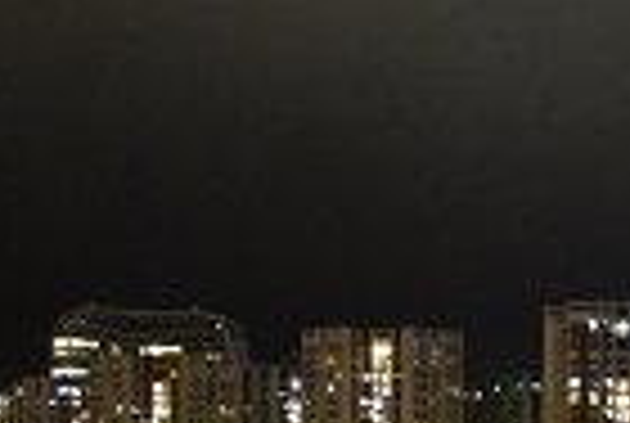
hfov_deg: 15.7
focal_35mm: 123
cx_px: 846
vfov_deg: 11.1
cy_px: 423
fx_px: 2157
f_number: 4
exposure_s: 1/6
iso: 3200
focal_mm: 24
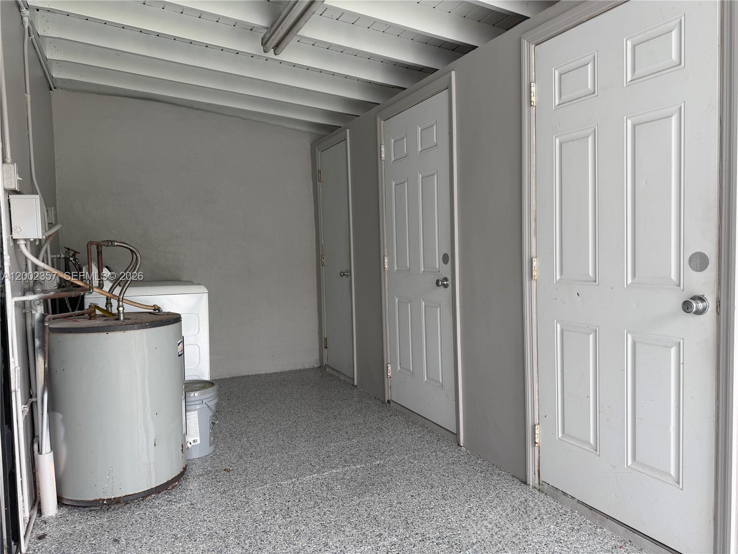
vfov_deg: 56.8
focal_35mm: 24
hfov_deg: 71.6
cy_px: 277
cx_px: 369
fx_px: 512
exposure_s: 1/121
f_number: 1.78
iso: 64
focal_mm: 6.76
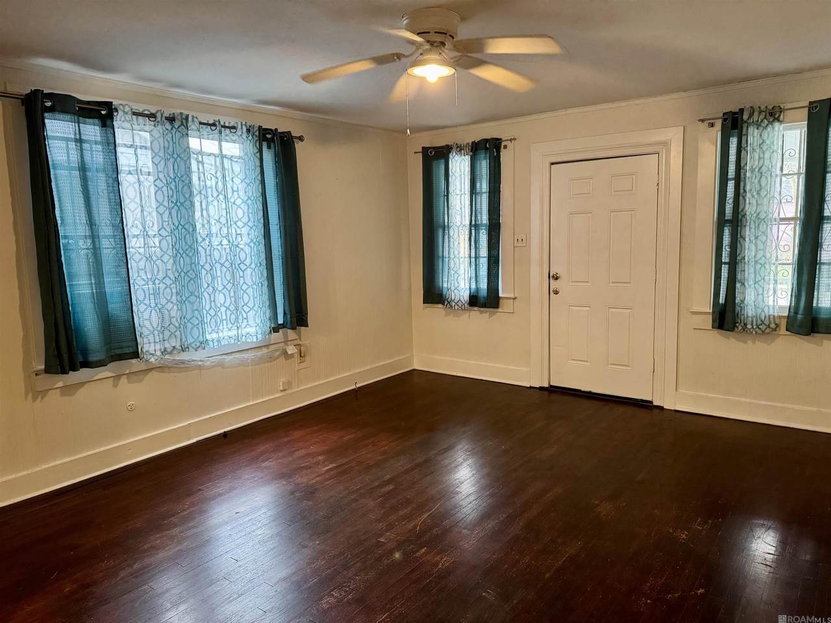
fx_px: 576
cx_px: 416
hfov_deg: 71.6
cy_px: 312
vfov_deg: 56.8
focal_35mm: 24
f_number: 1.78
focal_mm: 6.76
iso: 500
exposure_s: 1/60
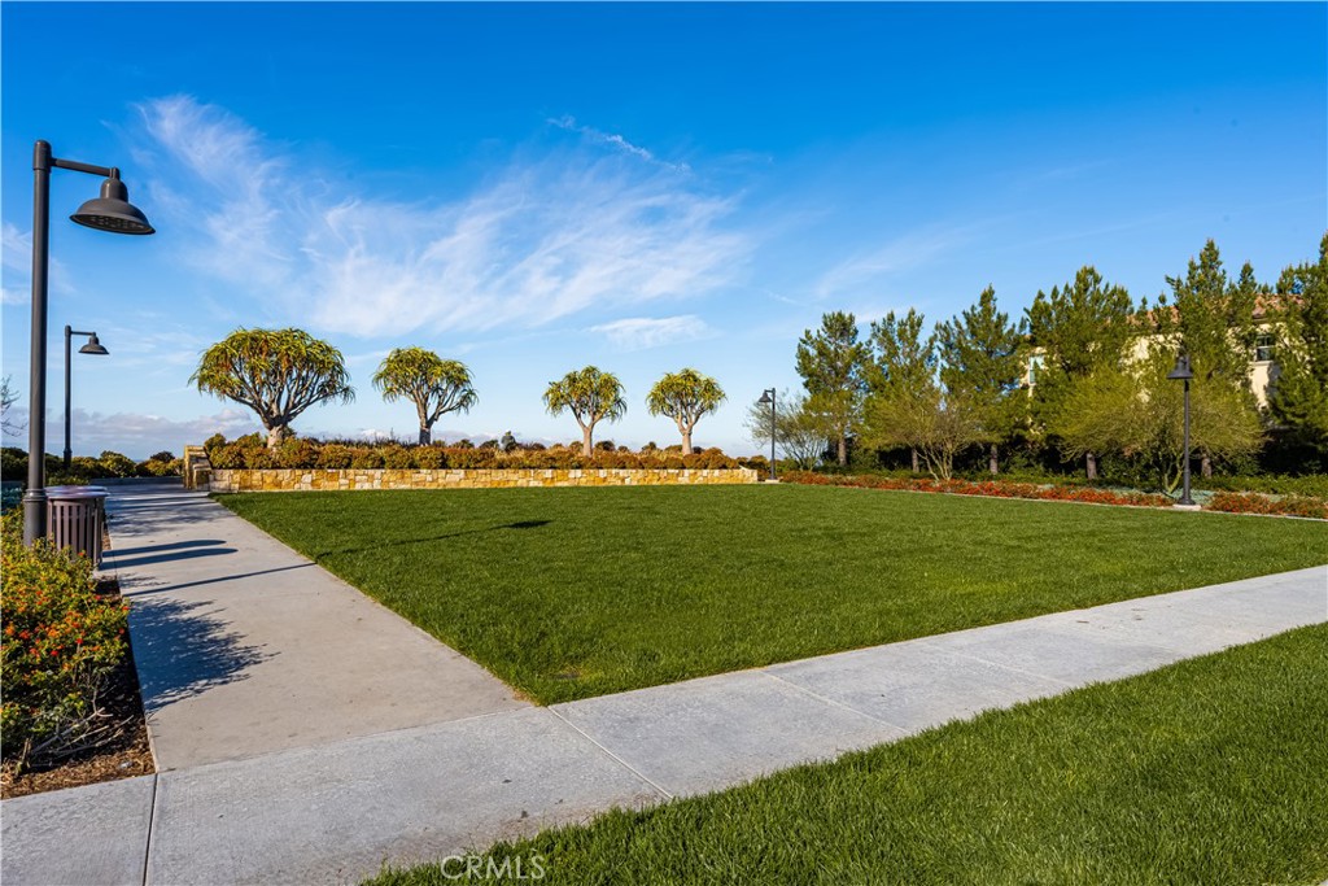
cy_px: 443
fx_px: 719
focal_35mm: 20
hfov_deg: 85.4
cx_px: 664
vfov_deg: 63.2
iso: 100
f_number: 14
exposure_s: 1/100
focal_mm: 19.5
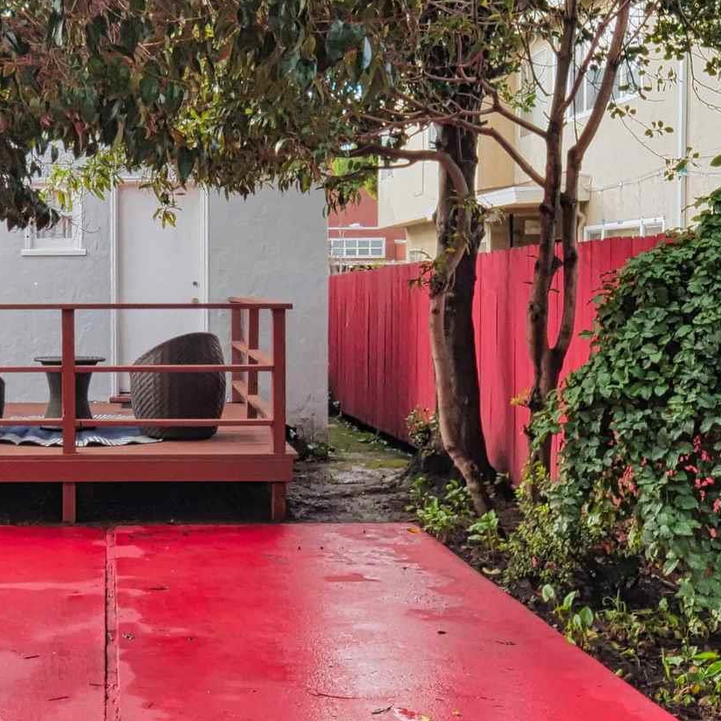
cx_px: 142
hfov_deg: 35.6
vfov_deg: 36.8
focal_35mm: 46
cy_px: 331
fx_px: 1084
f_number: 6.3
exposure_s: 1/160
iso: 160
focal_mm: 7
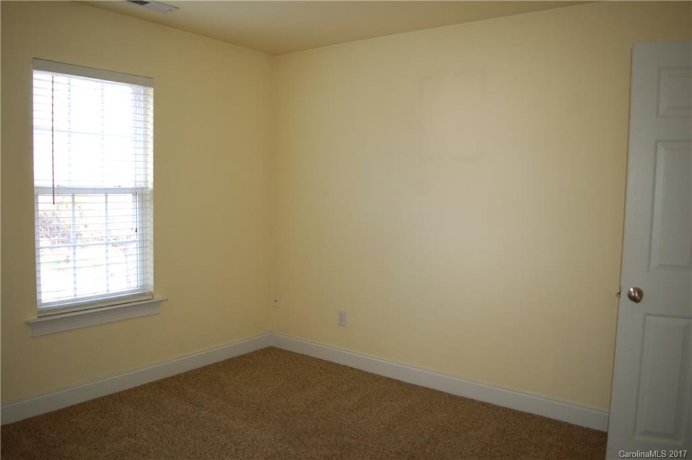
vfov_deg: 47.8
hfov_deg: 67.4
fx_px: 518
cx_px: 346
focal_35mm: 27
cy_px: 230
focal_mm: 18
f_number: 3.5
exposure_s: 1/80
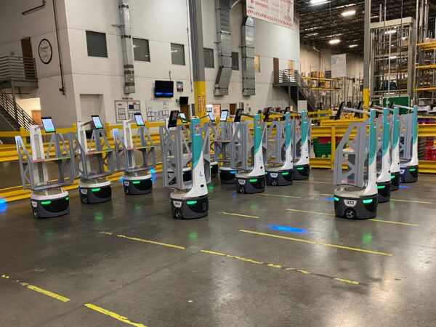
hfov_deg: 67.3
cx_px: 218
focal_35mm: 26
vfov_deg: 53.1
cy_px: 164
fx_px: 327
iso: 320
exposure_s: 1/60
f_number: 1.8
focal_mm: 4.25
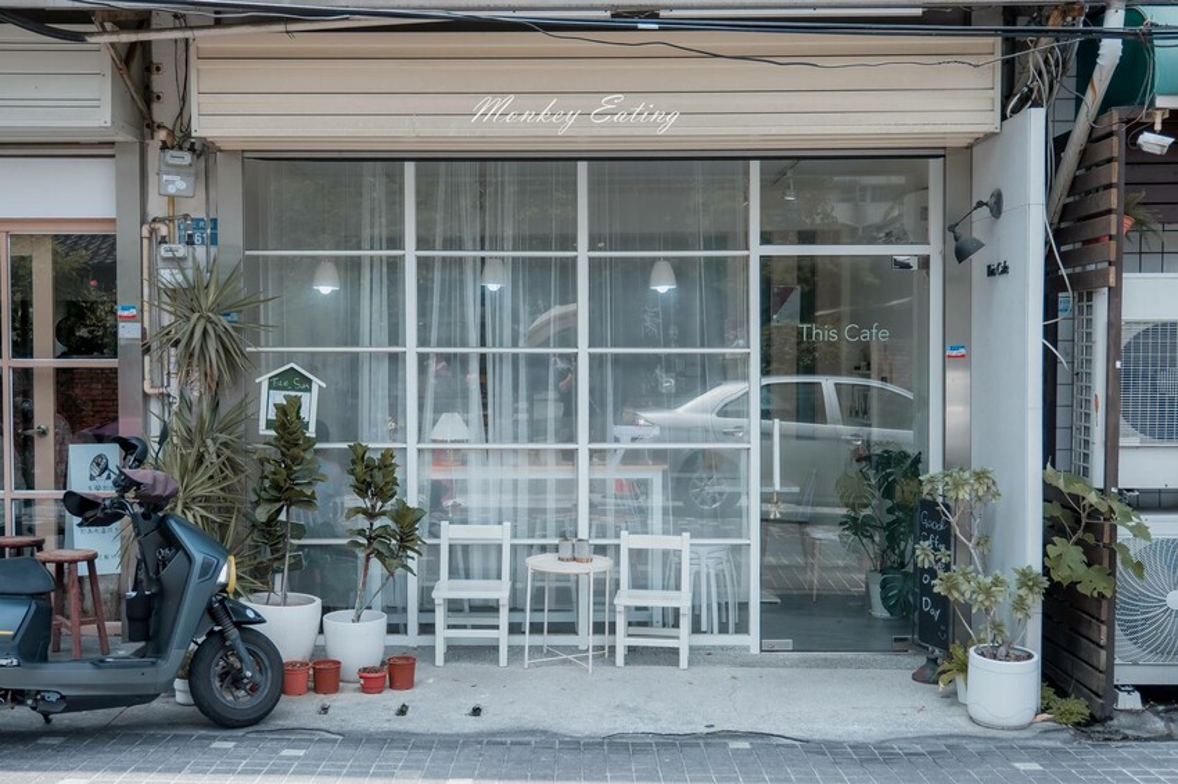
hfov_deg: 48.5
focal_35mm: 40
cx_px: 589
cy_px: 392
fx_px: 1308
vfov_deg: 33.4
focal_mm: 26.6
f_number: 2.8
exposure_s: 1/1000
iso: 200
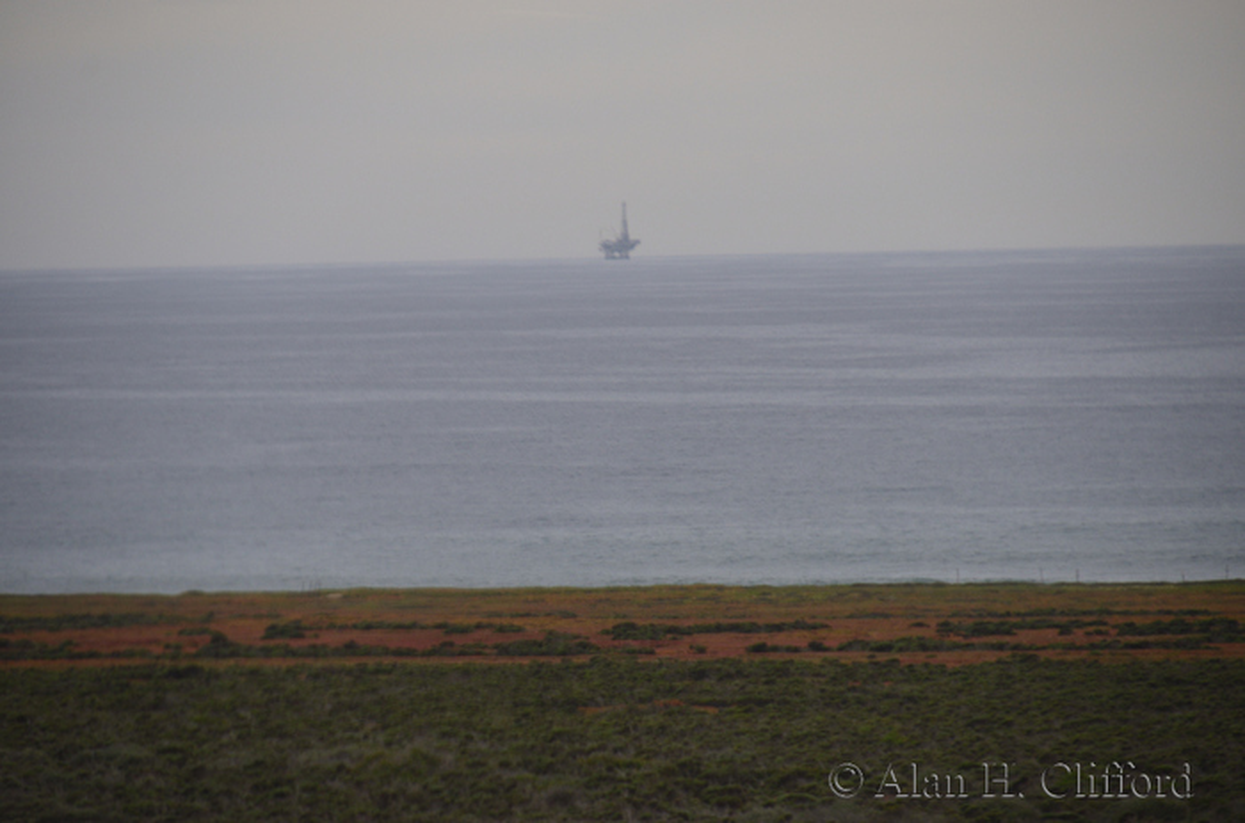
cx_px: 622
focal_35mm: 300
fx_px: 10349
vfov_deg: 4.6
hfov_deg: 6.9
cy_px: 412
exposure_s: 1/320
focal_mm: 200
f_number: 5.6
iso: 400
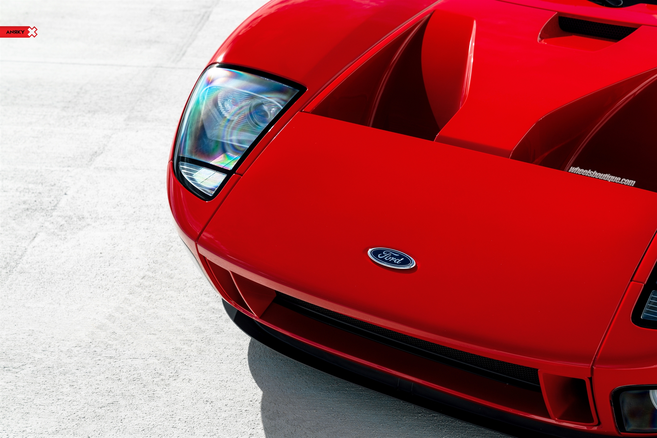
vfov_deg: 22.6
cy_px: 219
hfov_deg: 33.4
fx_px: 1095
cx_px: 328
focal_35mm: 60
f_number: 6.3
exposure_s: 1/250
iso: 100
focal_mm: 60
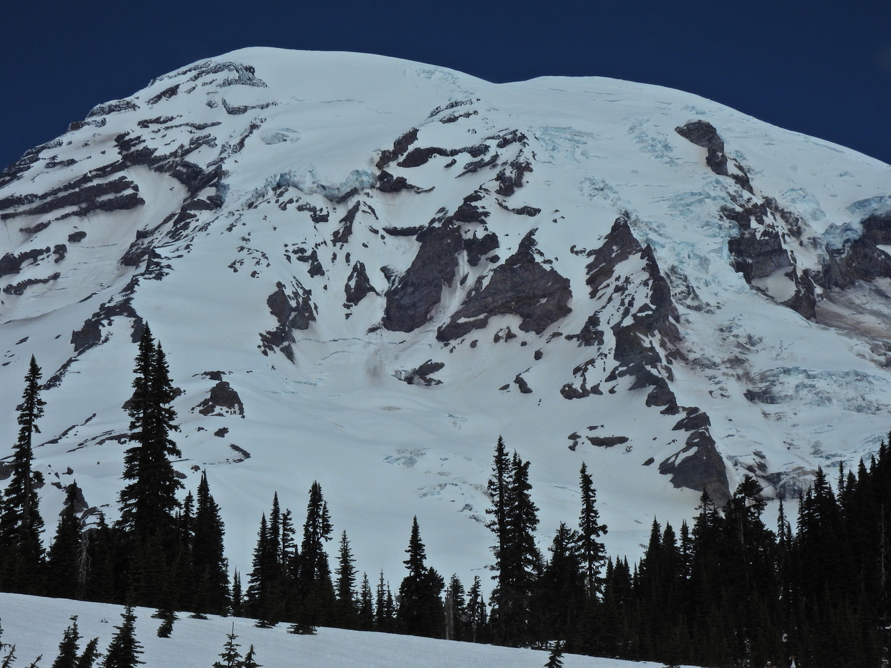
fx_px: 2960
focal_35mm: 115
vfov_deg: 12.9
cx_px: 446
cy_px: 334
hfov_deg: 17.1
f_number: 8
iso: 100
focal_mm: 20.5
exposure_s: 1/1600
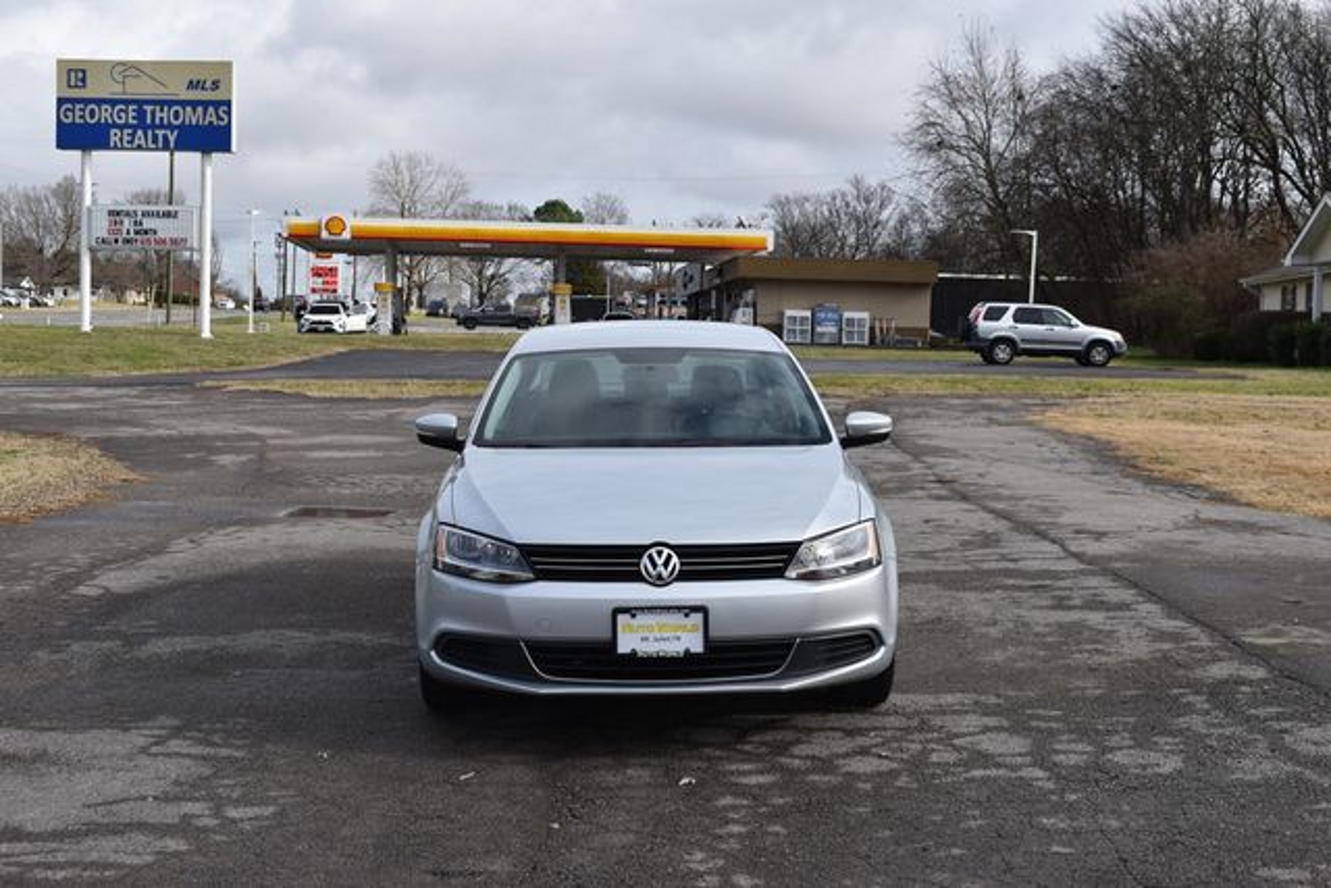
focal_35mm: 48
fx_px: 1775
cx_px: 666
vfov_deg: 28.1
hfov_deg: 41.1
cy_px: 444
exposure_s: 1/250
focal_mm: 32
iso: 100
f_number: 8
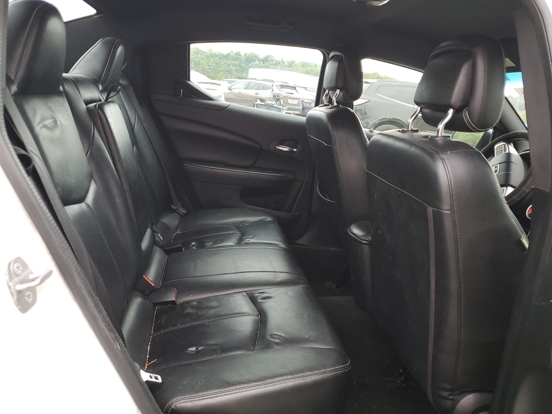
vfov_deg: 53.1
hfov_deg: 67.3
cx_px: 276
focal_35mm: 26
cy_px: 207
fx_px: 415
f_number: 1.5
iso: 83
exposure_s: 1/60.2
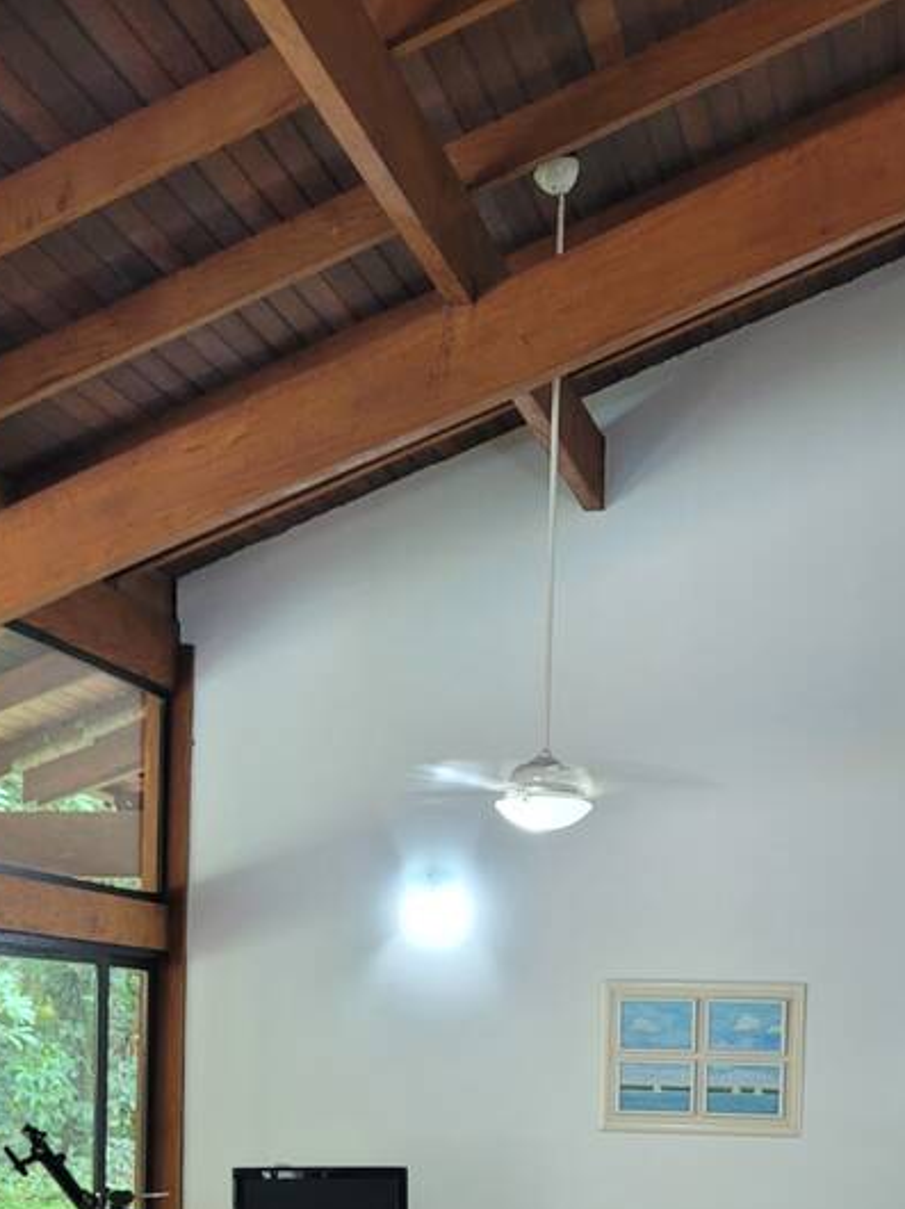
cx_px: 563
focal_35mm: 53
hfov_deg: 27.4
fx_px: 1849
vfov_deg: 33.9
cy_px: 1120
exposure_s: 1/40
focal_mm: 5.4
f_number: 1.8
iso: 200
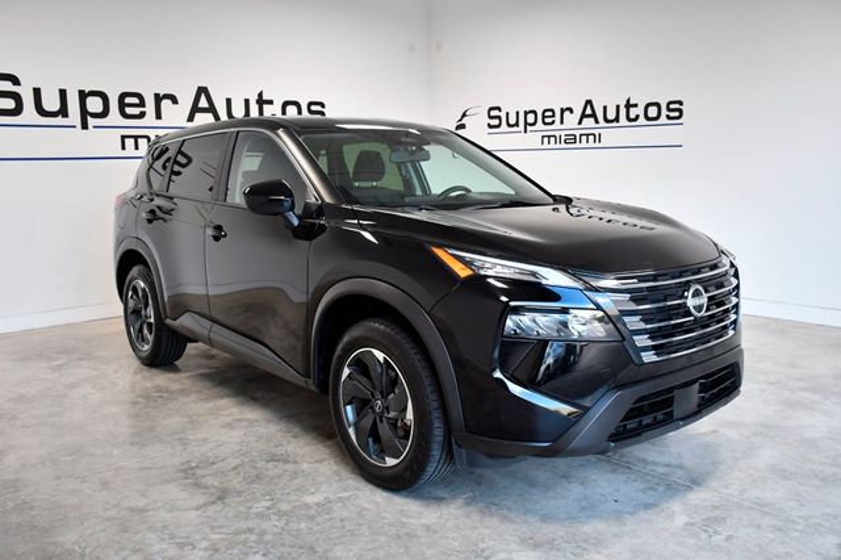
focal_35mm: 33
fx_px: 770
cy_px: 280
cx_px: 420
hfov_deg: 57.2
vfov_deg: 39.9
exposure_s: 1/500
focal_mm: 22
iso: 1250
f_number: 4.5
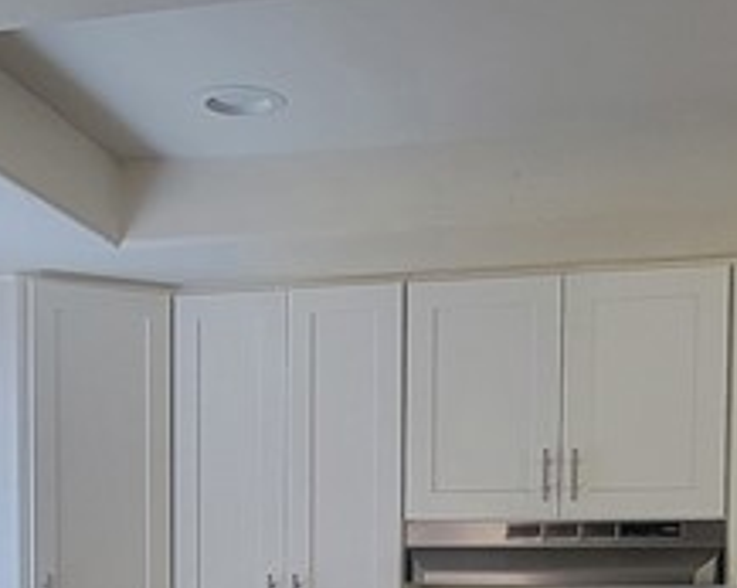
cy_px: 612
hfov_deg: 31.2
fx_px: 1307
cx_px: 238
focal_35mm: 60
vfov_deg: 24.0
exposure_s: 1/60
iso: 160
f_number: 2.2
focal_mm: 2.2
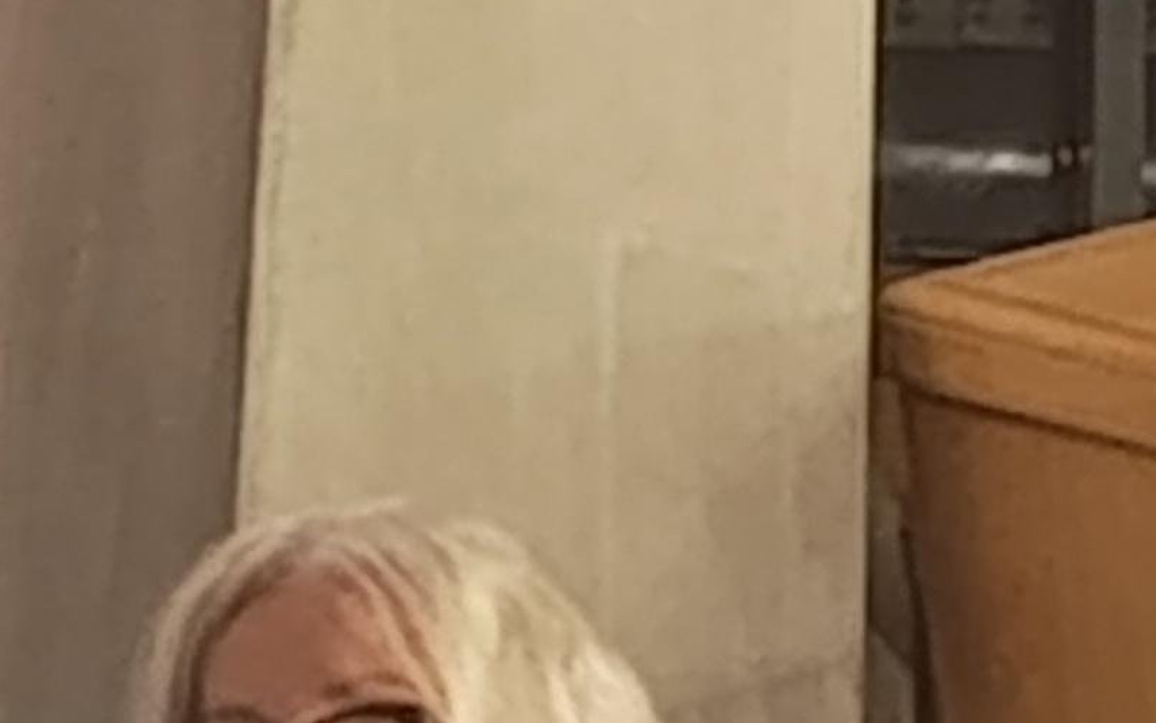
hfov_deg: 4.2
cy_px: 1233
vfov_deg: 2.6
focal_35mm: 498
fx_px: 15689
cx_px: 980
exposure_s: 1/25
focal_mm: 6.14
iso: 1250
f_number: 1.6
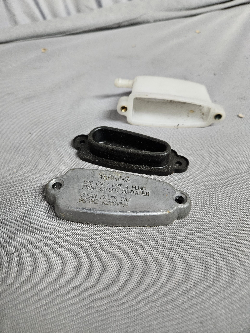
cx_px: 125
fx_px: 221
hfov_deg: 58.9
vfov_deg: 73.9
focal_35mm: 23
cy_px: 166
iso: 640
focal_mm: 5.4
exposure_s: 1/100
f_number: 1.8
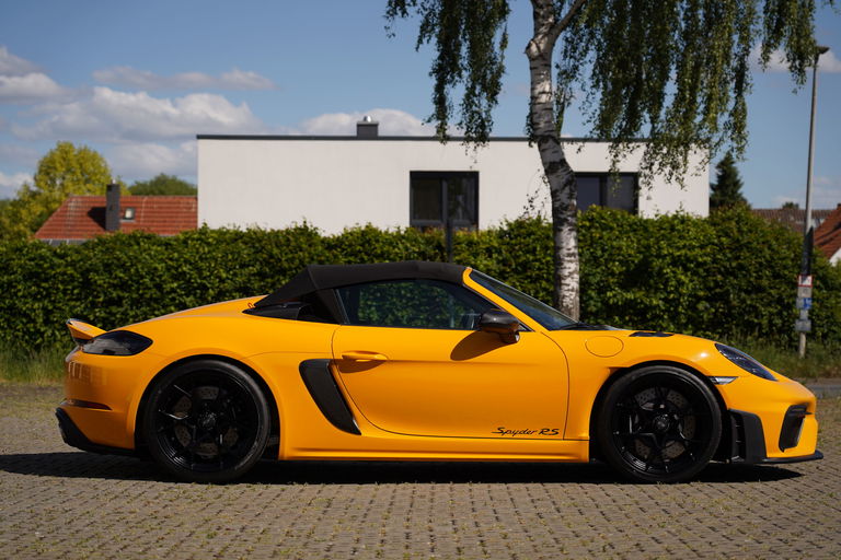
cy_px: 280
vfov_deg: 15.7
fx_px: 2032
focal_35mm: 87
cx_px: 420
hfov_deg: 23.4
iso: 100
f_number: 4.5
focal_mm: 87
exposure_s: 1/1600
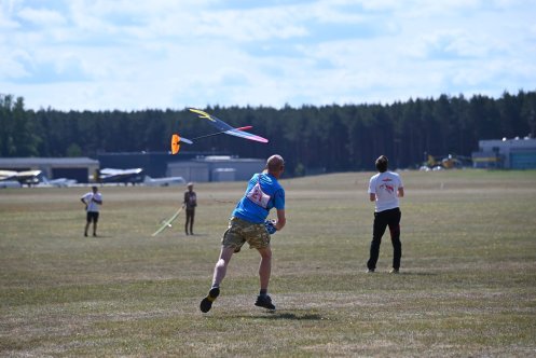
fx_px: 3128
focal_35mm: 210
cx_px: 268
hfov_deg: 9.8
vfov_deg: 6.6
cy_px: 179
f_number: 5.6
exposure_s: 1/2500
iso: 320
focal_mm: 210
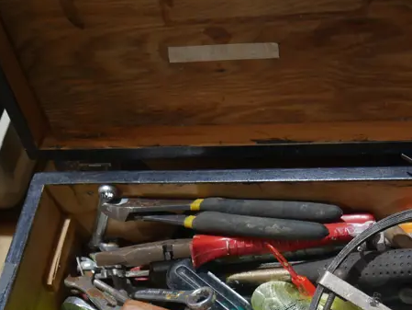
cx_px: 306
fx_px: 869
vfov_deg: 19.6
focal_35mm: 73
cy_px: 314
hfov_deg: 26.3
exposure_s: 1/60
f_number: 3.6
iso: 250
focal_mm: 16
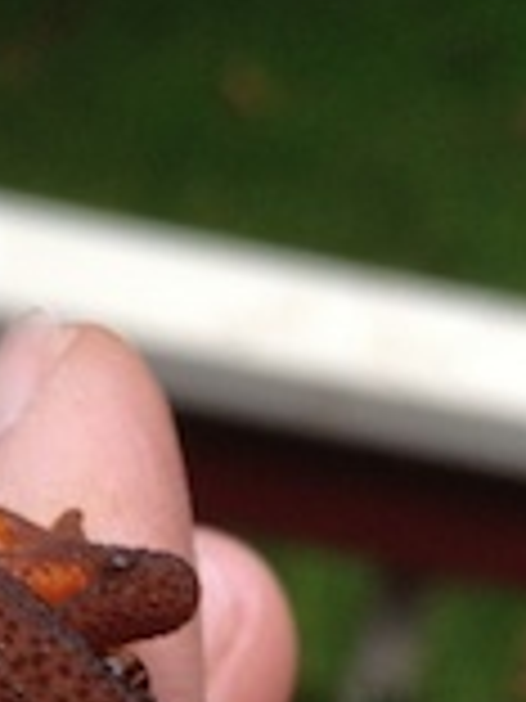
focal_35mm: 135
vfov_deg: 13.8
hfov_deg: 10.9
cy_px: 1035
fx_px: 2735
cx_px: 54
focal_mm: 4.28
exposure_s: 1/60
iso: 64
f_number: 2.4
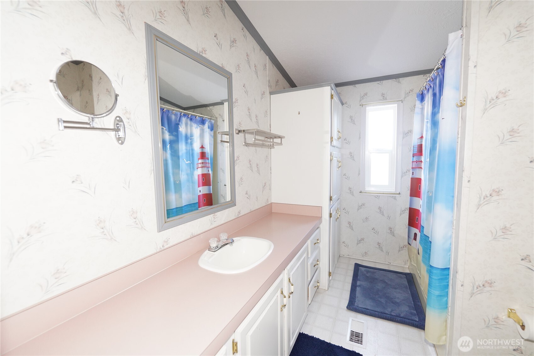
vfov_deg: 81.2
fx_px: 208
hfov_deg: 104.3
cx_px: 267
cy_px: 178
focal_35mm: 14
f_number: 3.2
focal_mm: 14
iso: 1600
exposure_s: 1/160
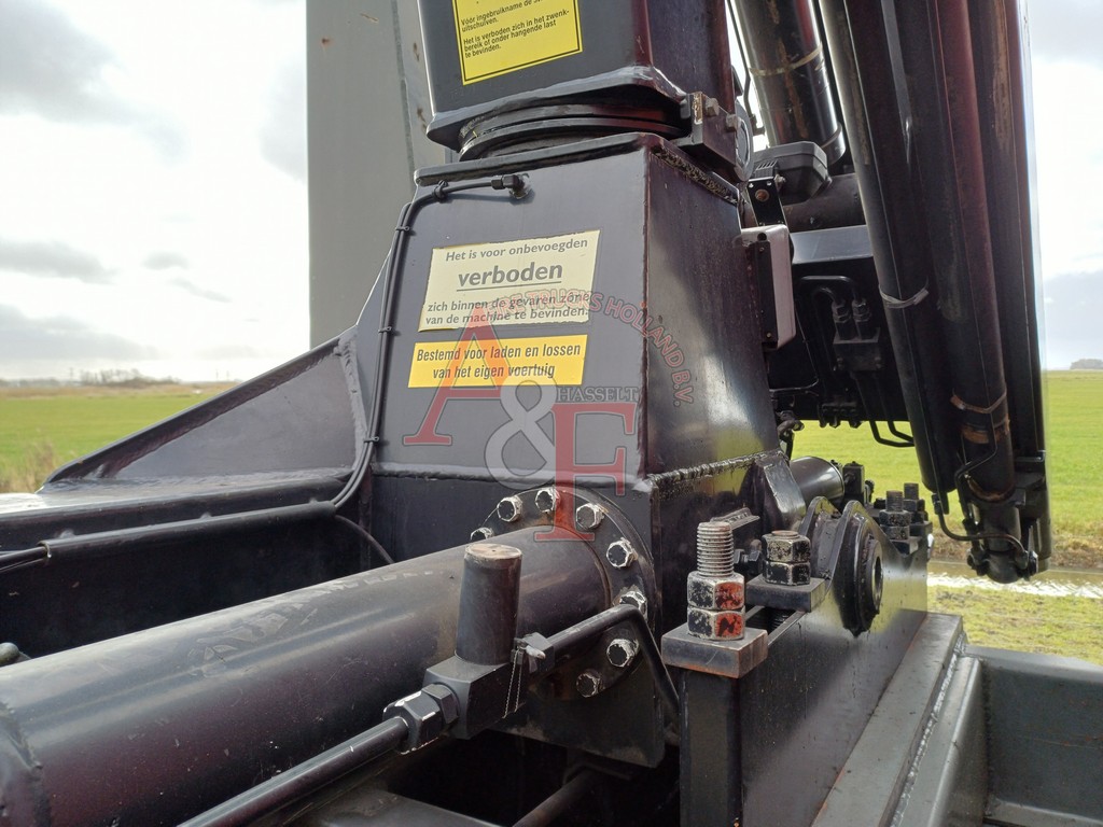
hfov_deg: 69.4
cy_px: 414
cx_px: 552
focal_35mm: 25
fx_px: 797
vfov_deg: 54.9
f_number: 1.8
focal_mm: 4.65
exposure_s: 1/112
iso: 50
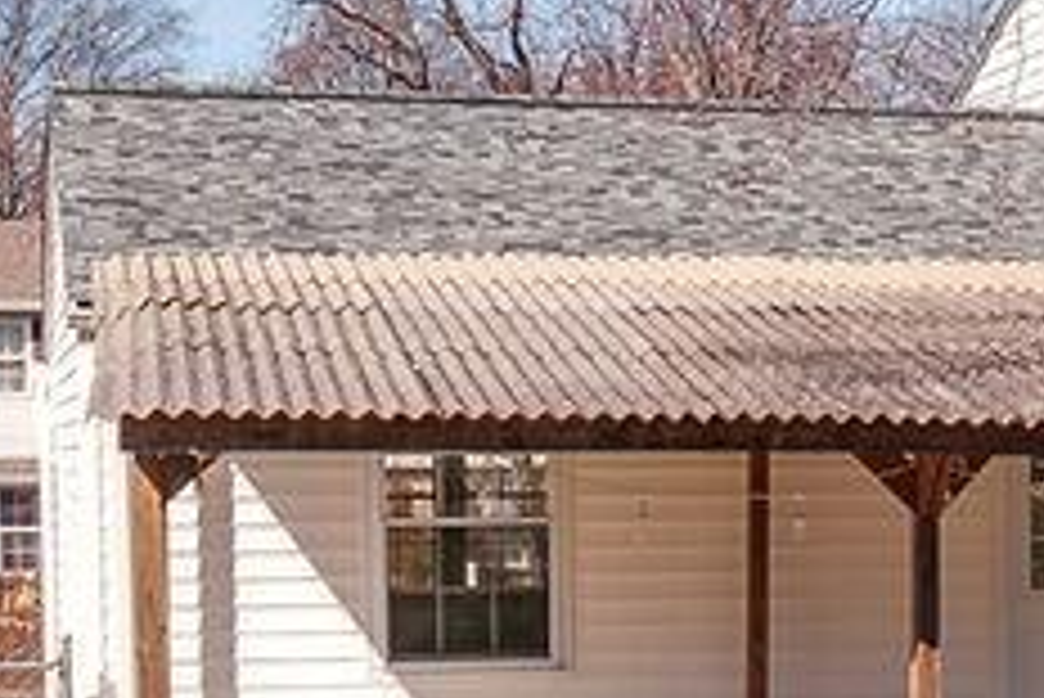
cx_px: 1094
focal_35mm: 119
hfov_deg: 16.8
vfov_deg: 11.5
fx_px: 3453
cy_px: 599
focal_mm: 16
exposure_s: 1/500
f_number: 8
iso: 200
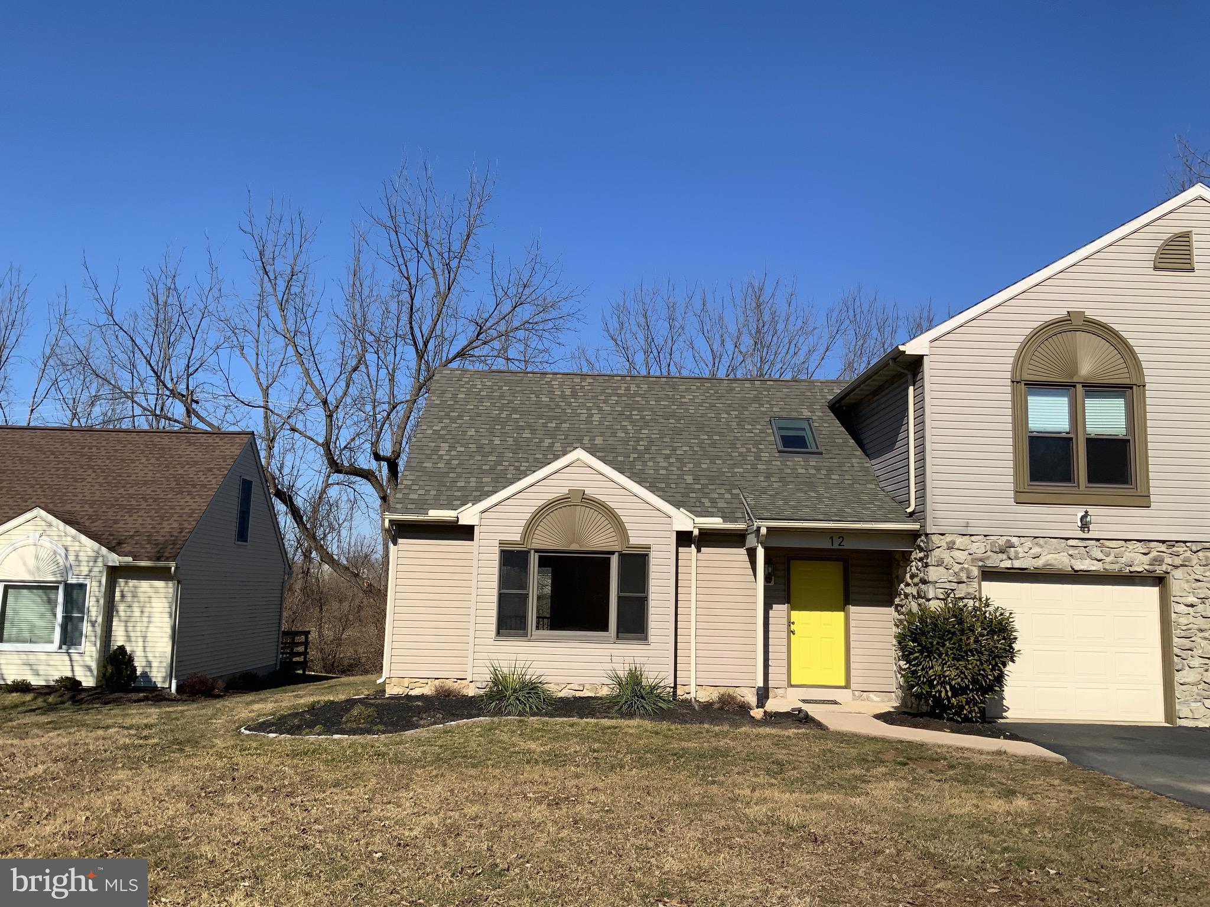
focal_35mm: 29
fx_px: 1014
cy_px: 454
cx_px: 605
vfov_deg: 48.2
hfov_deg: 61.7
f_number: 1.8
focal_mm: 3
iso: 16
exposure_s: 1/2959
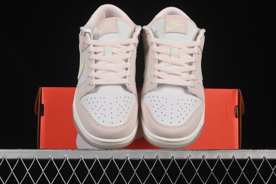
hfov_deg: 27.0
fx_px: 575
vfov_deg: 18.2
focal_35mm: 75
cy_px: 92
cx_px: 138
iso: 160
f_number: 8
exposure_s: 1/80
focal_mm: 50
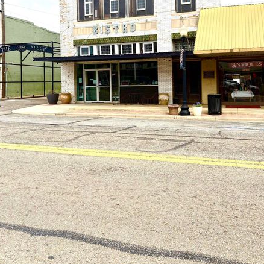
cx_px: 137
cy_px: 79
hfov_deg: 47.2
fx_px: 302
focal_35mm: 35
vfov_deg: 46.1
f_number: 1.6
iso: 50
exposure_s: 1/4608
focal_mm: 5.96
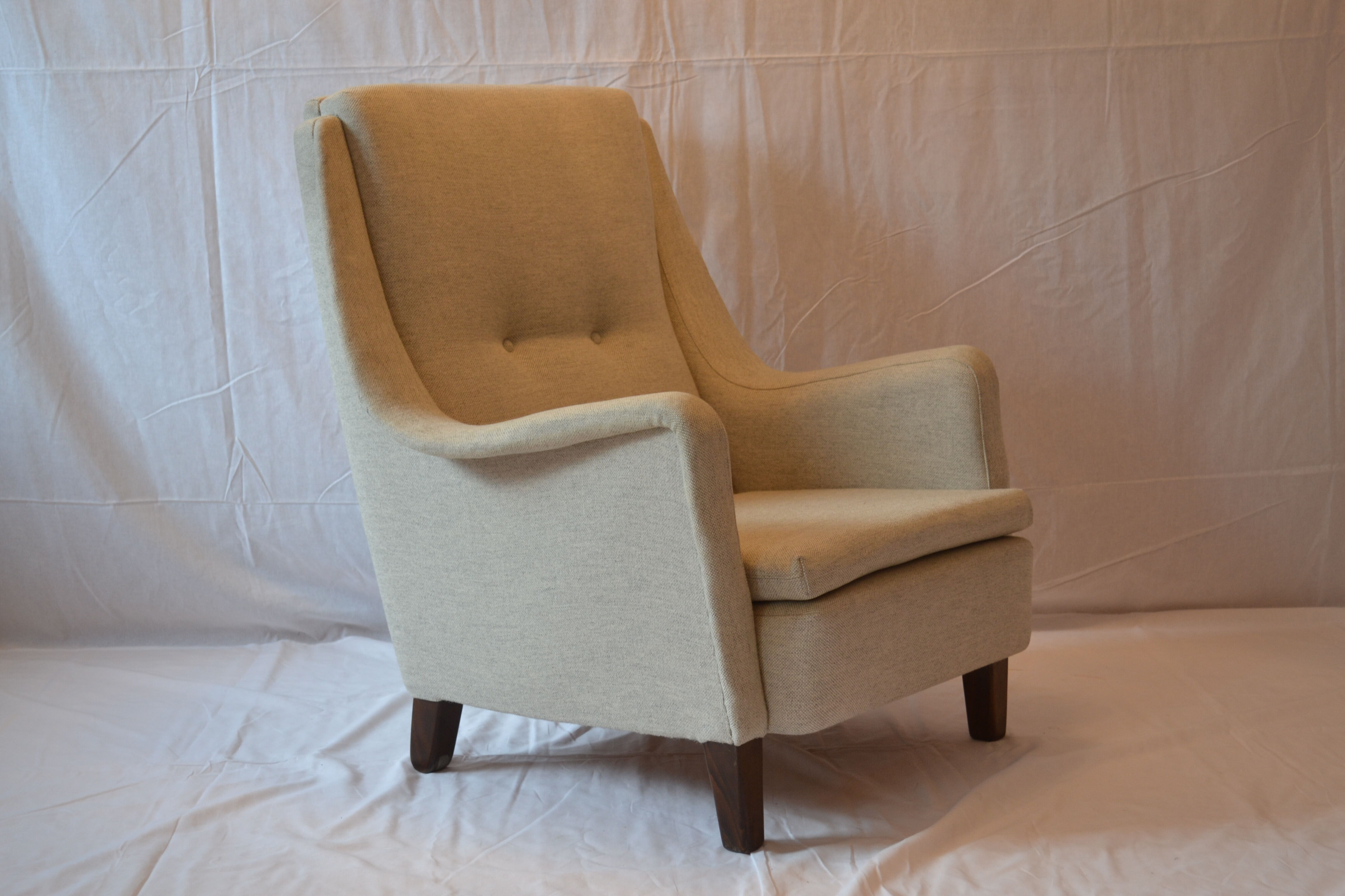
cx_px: 672
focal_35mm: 52
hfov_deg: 37.9
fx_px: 1961
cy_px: 448
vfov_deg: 25.8
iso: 400
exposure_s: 1/25
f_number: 5
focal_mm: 35
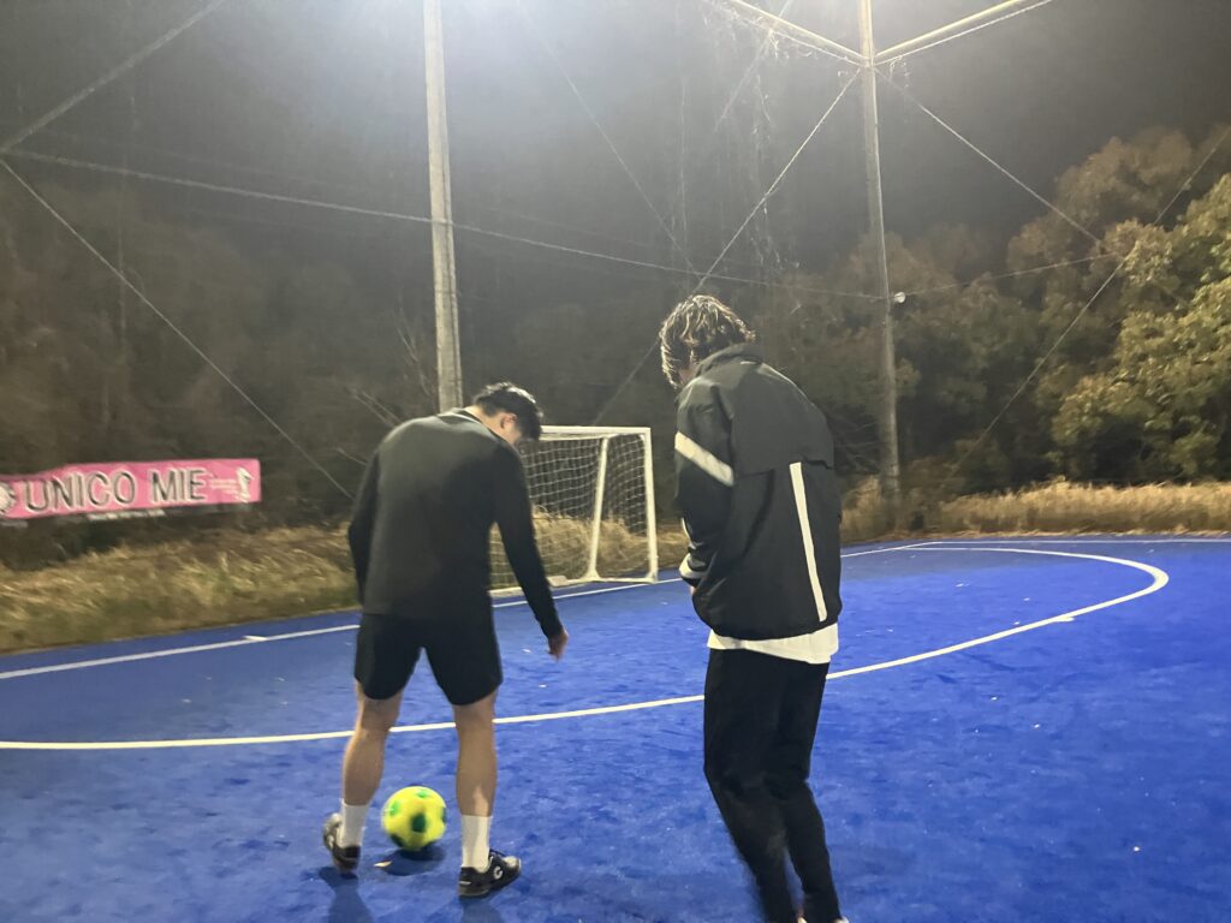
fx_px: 996
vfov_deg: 49.7
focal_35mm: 28
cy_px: 462
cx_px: 616
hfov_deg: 63.4
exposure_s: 1/30
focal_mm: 3.99
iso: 640
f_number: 1.8
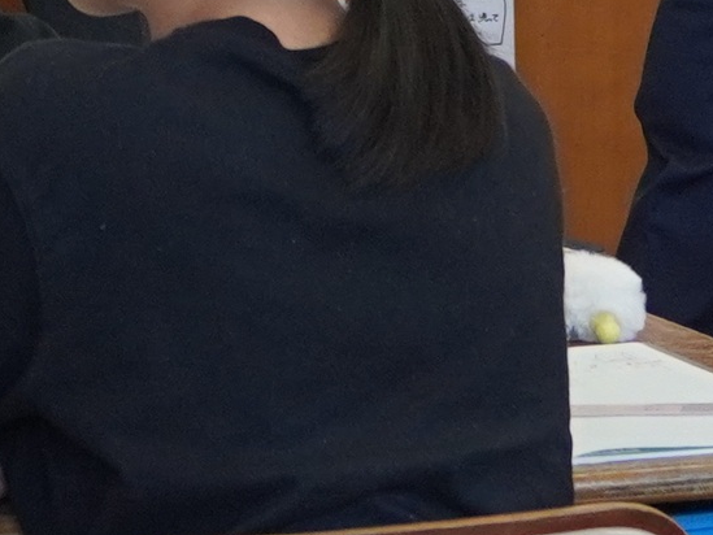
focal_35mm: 368
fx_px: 7576
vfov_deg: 4.0
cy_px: -560
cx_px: -309
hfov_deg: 5.3
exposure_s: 1/160
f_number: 4.5
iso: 640
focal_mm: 33
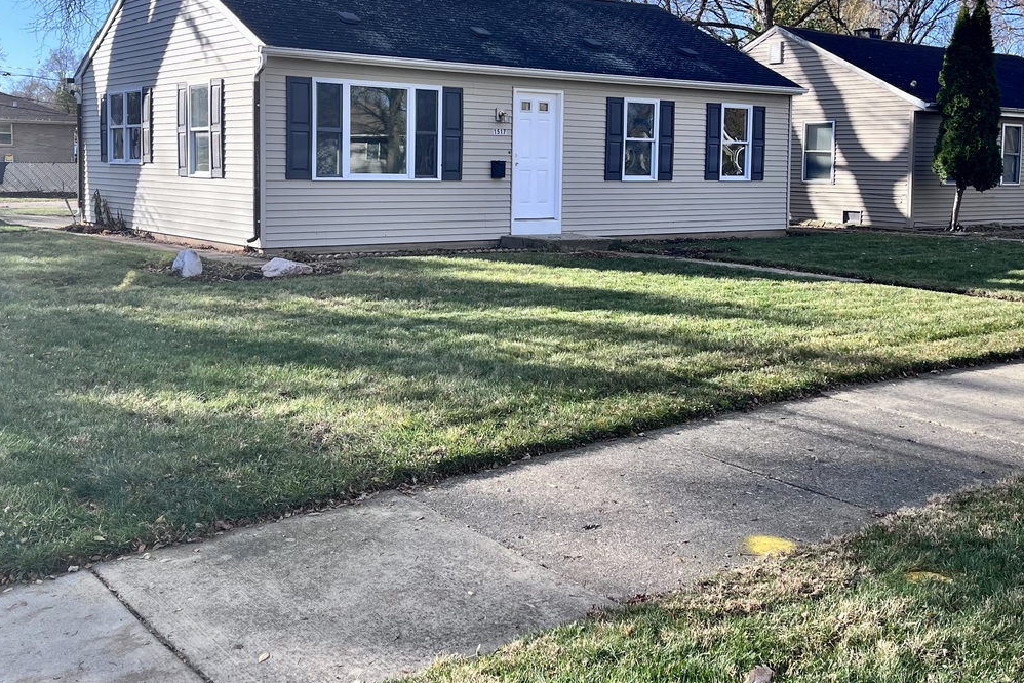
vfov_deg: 33.9
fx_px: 1110
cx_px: 496
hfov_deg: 49.5
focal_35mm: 39
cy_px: 225
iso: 50
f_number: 1.6
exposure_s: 1/1672
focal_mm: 5.1
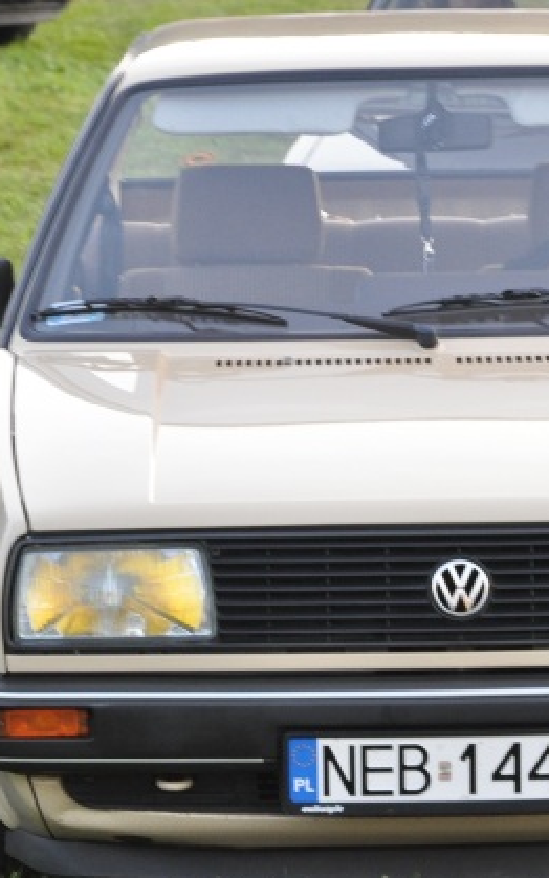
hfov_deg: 5.3
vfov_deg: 8.5
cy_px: 408
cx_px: 430
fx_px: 5934
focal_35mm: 248
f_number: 5.6
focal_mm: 85
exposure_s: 1/125
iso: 800
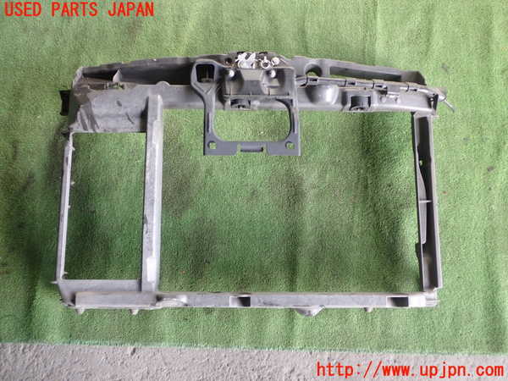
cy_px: 190
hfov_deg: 51.4
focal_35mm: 36
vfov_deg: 39.7
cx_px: 254
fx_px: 528
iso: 200
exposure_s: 1/80
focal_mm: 6.37
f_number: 2.5
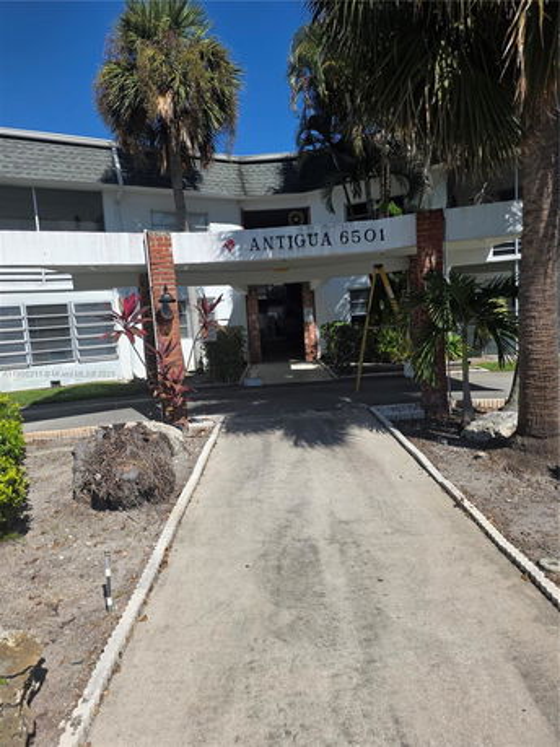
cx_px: 280
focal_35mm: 23
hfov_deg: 58.9
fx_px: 496
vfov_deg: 73.9
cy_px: 374
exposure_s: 1/7333
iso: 80
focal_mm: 6.3
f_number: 1.7
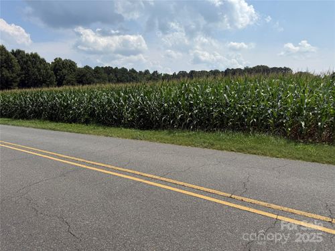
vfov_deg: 56.8
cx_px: 168
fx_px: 232
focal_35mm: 24
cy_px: 126
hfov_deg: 71.6
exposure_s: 1/6173
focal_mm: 6.76
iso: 80
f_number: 1.78
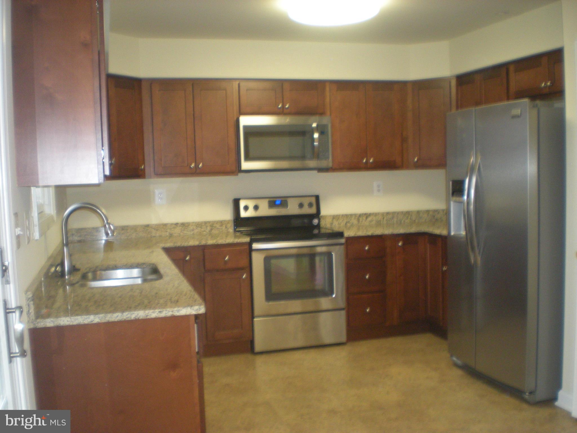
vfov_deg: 37.7
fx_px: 633
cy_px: 216
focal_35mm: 38
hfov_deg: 49.0
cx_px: 288
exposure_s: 1/30
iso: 235
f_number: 3.1
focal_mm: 6.3
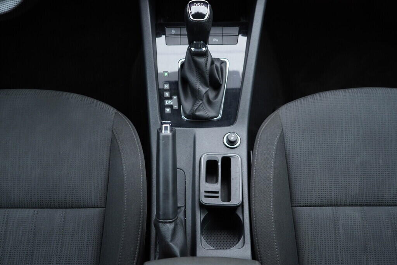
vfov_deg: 36.9
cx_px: 198
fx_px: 397
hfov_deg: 53.1
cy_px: 132
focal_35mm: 36
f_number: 2.8
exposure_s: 1/40
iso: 320
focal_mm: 24
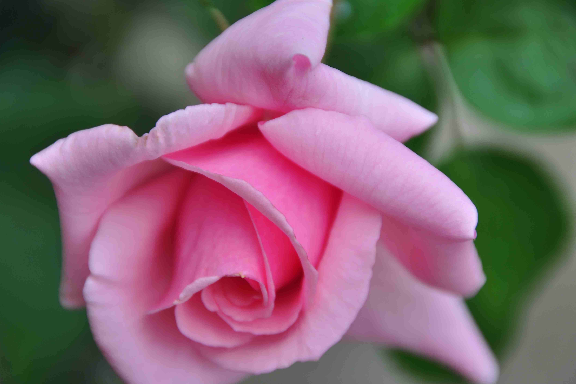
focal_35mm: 377
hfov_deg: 5.5
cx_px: 287
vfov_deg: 3.6
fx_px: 6032
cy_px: 192
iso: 200
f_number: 6.3
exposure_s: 1/160
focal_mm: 250
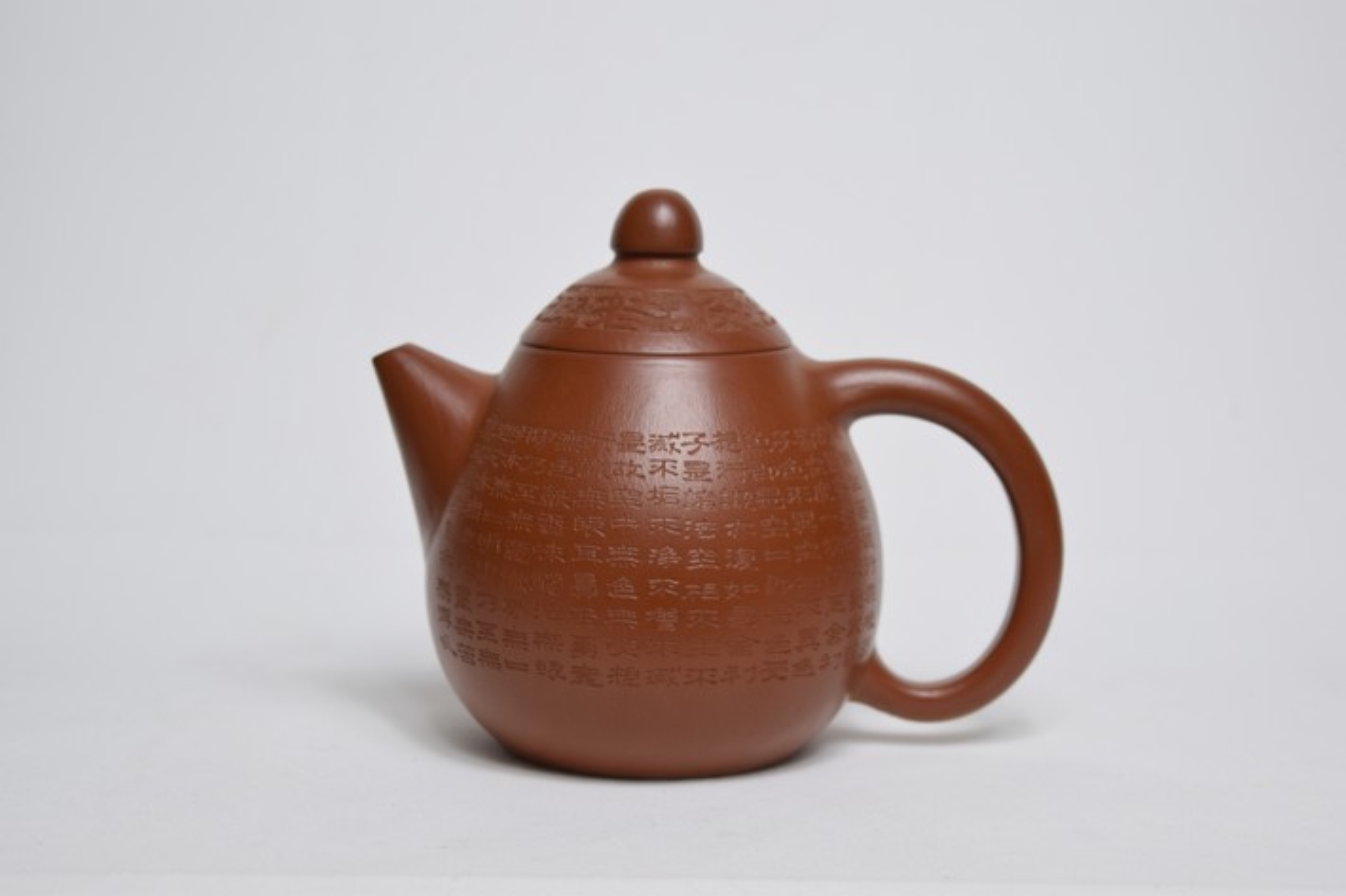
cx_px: 673
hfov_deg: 28.1
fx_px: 2691
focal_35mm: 72
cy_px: 448
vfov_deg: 18.9
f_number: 5.3
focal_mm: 48
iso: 400
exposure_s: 1/60
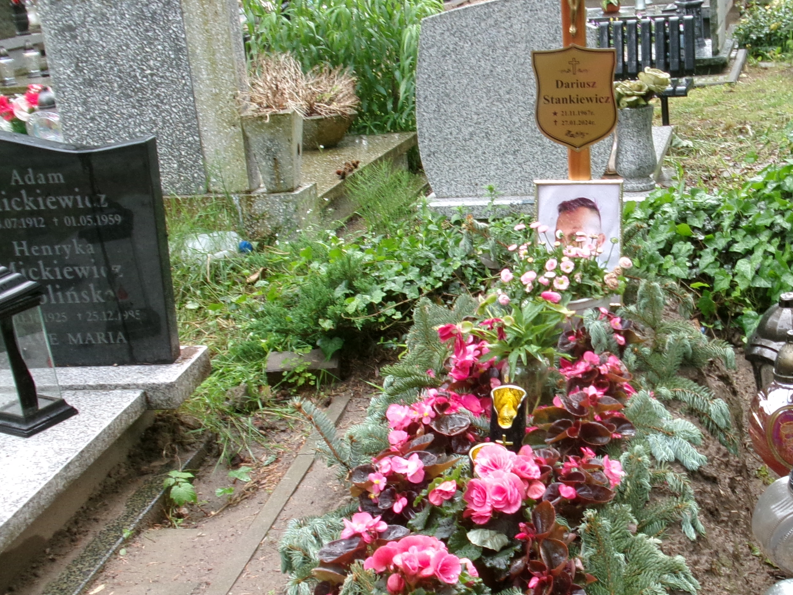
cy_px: 363
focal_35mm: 52
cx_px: 570
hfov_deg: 36.2
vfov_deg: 28.0
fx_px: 1191
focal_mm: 5.1
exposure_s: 1/100
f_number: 3.9
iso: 100
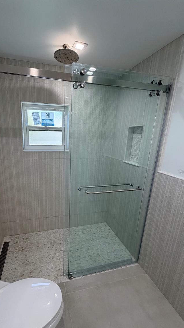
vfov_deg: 99.3
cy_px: 171
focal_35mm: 16
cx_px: 70
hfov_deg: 66.2
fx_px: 139
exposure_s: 1/120
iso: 160
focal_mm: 2.22
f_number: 2.2
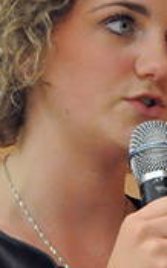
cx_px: 121
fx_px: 5698
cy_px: 198
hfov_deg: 1.7
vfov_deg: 2.7
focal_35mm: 780
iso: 2500
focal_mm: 105
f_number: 5.6
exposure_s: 1/60
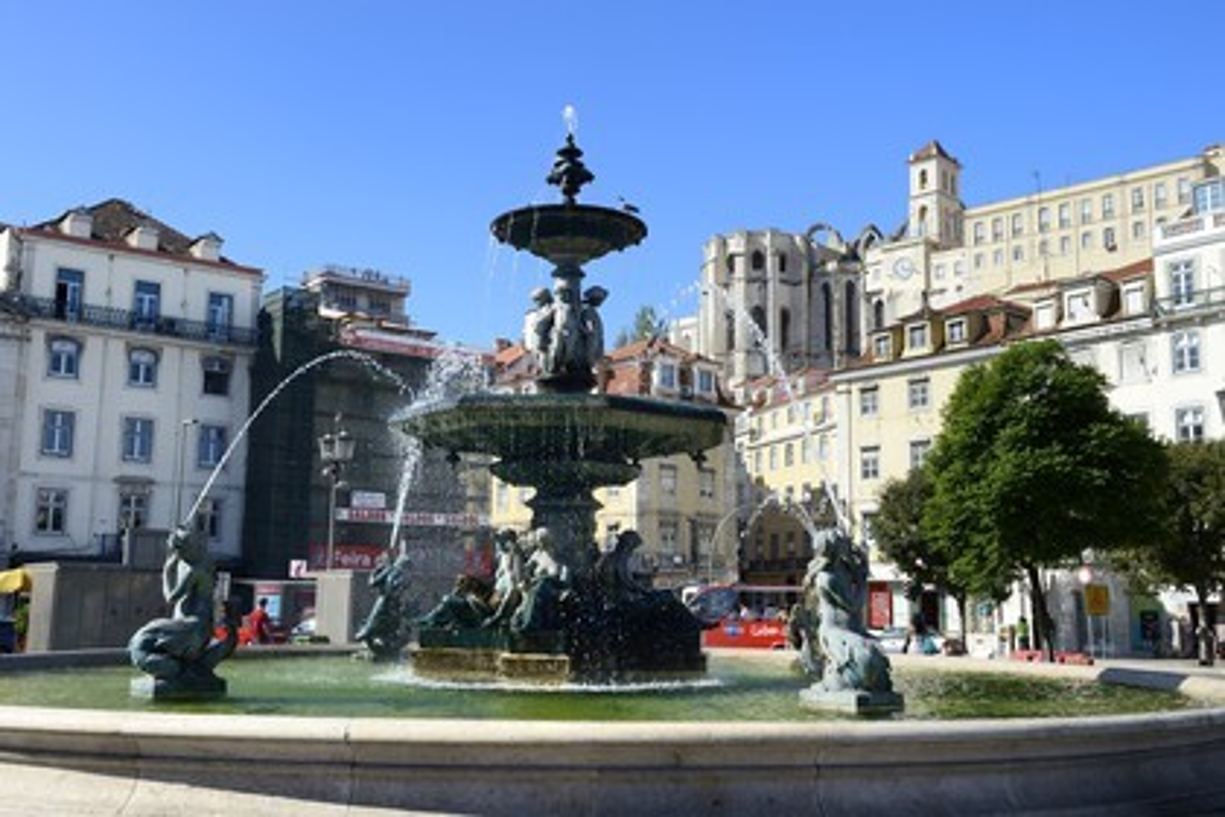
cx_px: 612
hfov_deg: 53.1
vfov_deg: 36.9
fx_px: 1225
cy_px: 408
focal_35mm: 36
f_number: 13
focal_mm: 36
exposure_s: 1/200
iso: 200
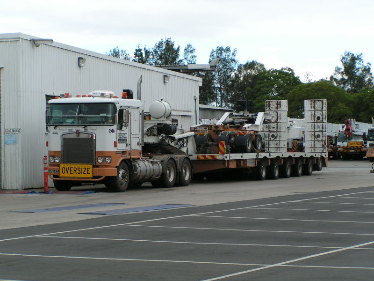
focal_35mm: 108
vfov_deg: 13.7
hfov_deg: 18.2
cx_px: 187
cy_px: 140
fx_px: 1167
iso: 50
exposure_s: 1/250
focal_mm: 16.6
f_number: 5.6
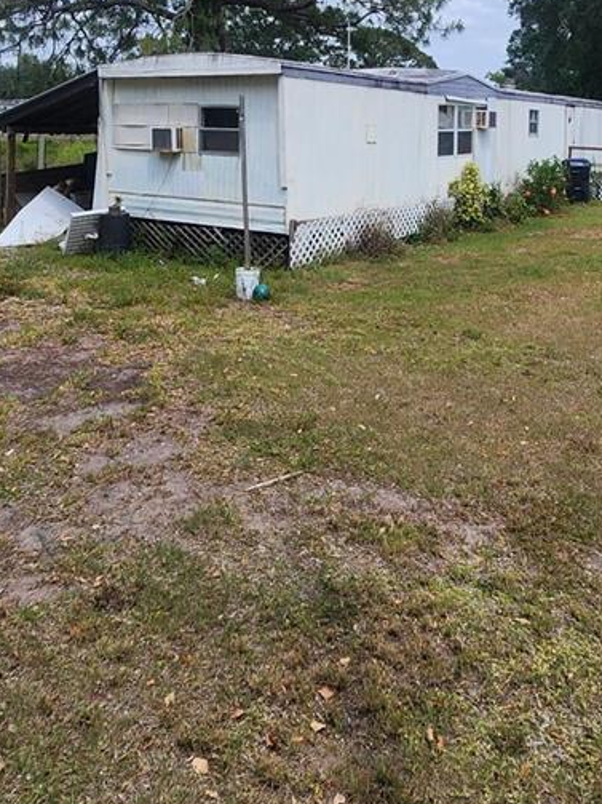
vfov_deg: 53.8
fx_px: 719
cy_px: 144
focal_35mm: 31
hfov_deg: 45.0
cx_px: 380
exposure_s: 1/2198
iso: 50
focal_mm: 2.2
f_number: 2.2
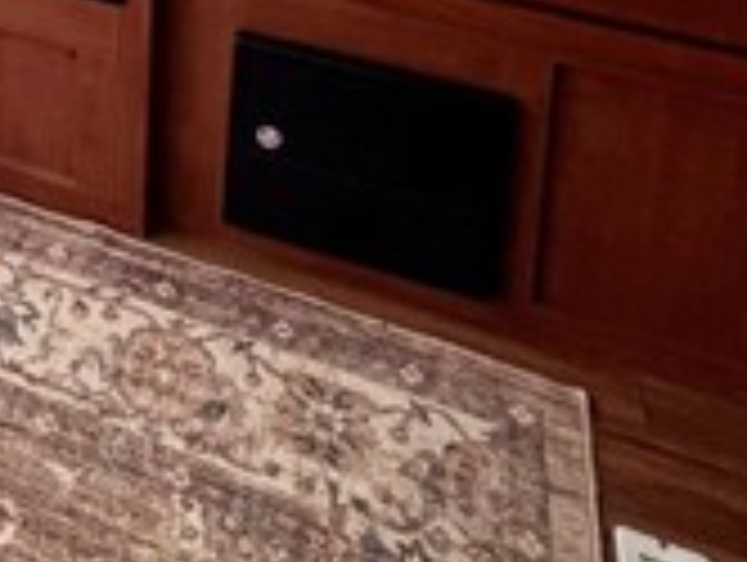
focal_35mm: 50
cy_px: -477
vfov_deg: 20.1
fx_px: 1081
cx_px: -68
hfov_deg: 33.4
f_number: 1.8
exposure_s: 1/99
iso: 250
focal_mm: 1.57
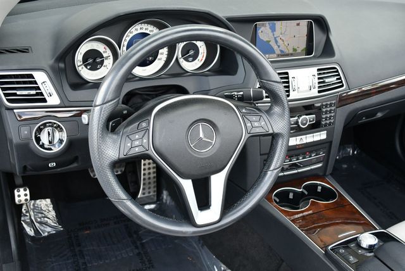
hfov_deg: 48.4
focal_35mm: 40
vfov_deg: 33.5
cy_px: 136
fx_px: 450
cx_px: 202
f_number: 4
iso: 400
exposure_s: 1/250
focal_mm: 20
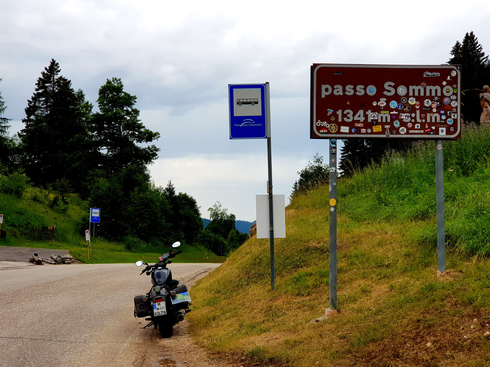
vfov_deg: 28.0
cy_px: 184
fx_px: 736
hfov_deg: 36.8
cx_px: 245
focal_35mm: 52
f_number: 2.4
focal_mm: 6
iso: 25
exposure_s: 1/738
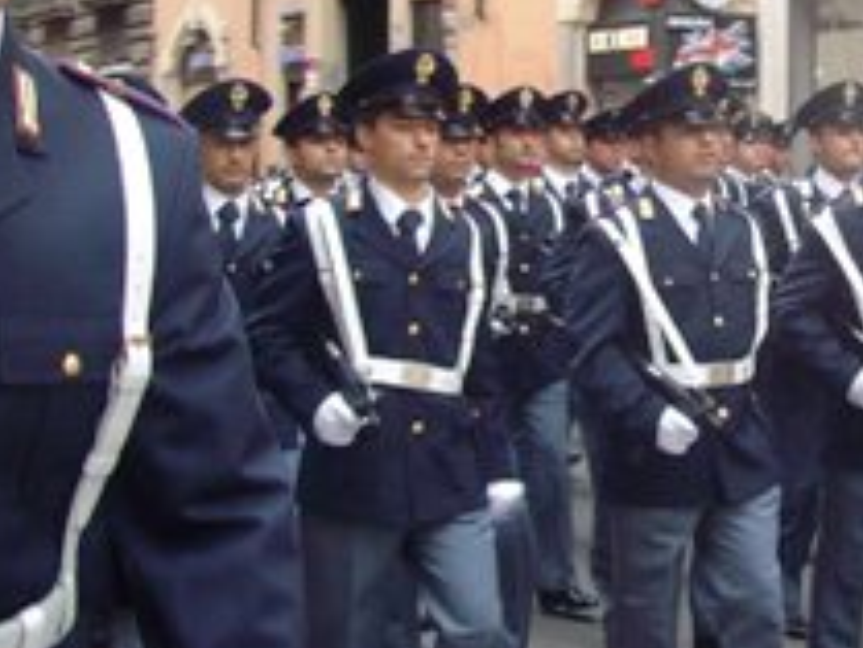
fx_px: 1921
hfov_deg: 24.5
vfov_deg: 19.0
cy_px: 153
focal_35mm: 77
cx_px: 805
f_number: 2.7
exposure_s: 1/105
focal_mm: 6
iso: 80
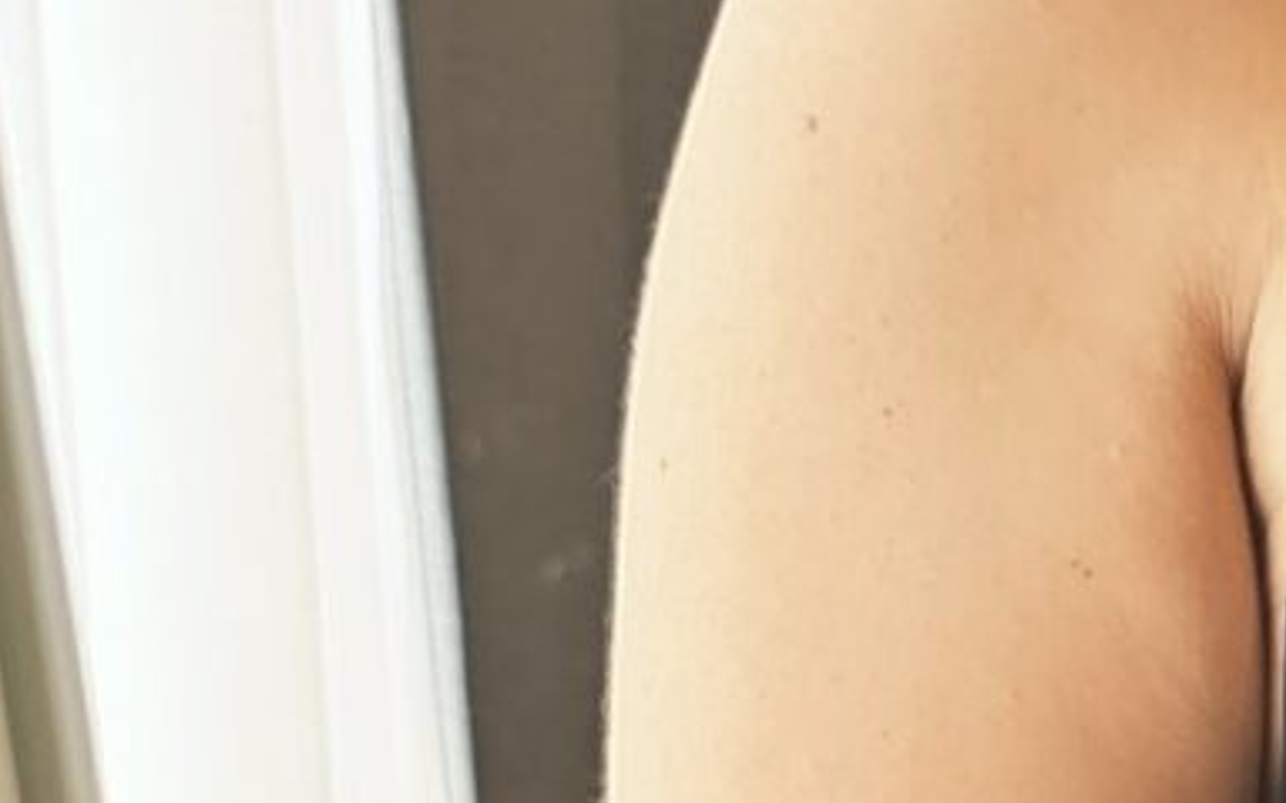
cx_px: 2226
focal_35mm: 163
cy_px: 1210
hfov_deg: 11.9
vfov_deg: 7.9
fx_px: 5710
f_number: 1.7
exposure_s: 1/100
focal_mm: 6.3
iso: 160
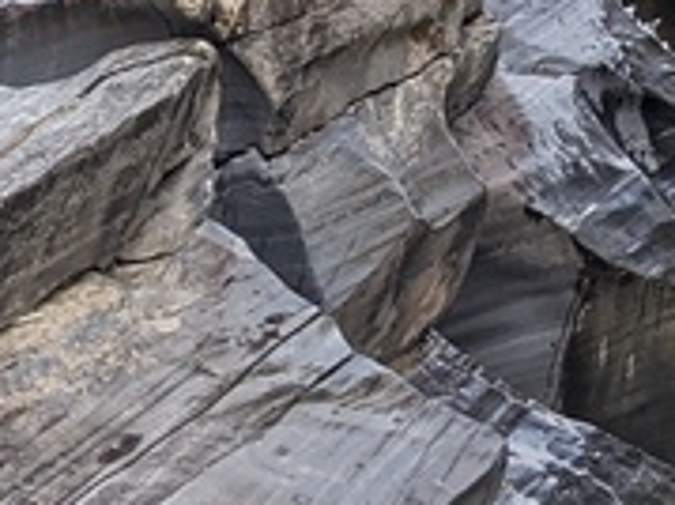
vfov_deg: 7.8
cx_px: 1188
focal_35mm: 181
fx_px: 3527
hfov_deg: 10.3
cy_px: -494
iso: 64
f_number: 1.73
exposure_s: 1/1376
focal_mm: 4.38
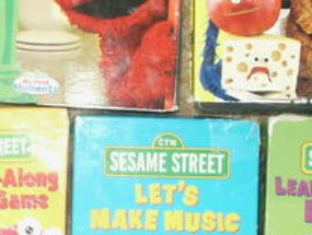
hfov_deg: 18.0
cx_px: 69
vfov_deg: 13.7
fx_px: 975
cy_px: 113
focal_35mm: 108
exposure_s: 1/45
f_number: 6.7
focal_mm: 7.18
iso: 200
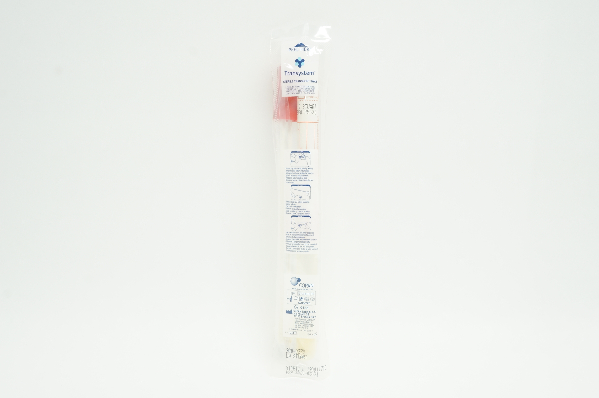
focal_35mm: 42
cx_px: 300
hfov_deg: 46.4
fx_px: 698
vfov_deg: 31.8
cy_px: 199
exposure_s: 1/15
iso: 400
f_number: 10
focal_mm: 28
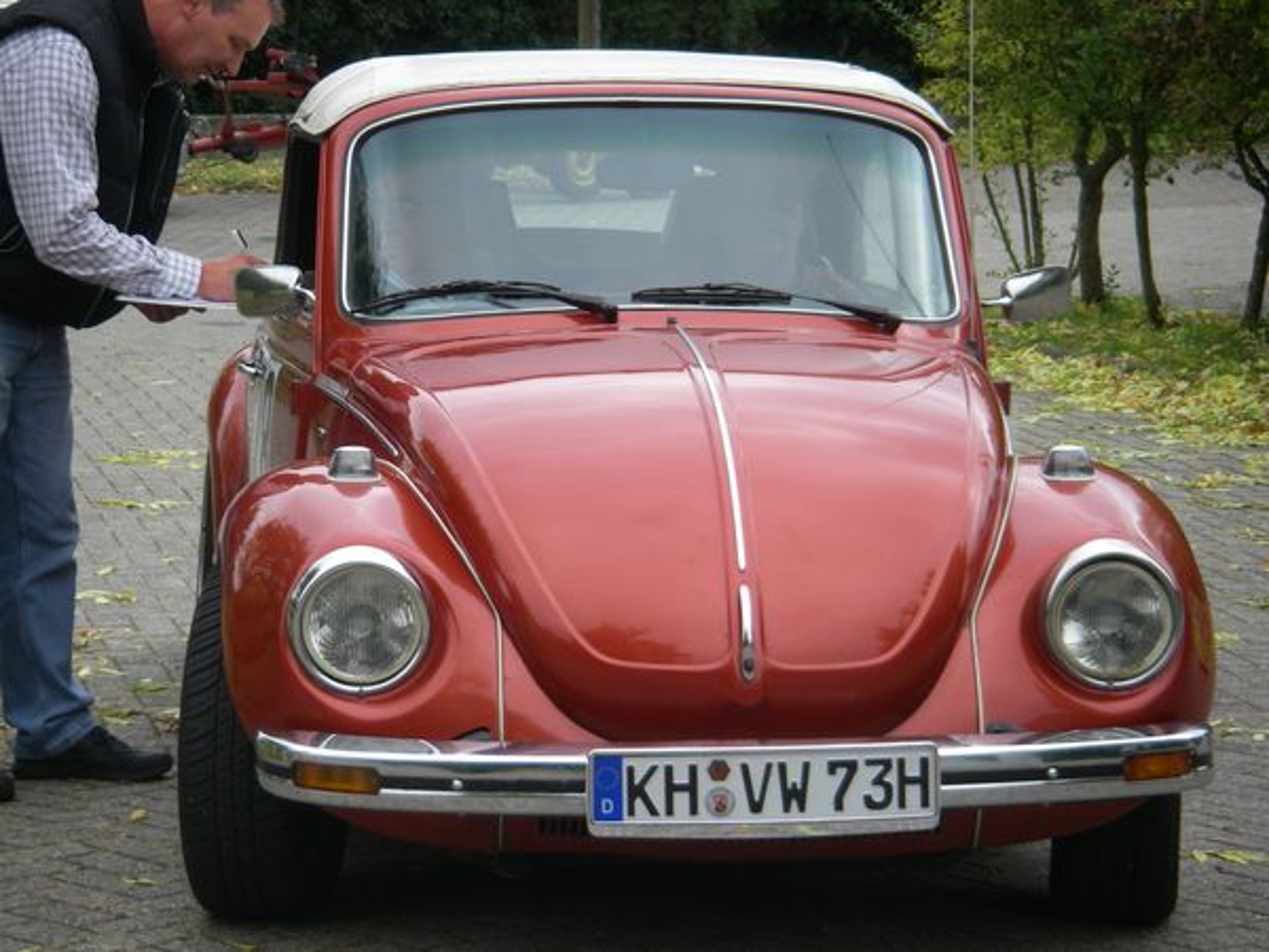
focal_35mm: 114
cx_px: 634
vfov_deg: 13.0
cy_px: 476
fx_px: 4179
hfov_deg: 17.3
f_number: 4
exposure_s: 1/125
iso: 64
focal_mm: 18.9
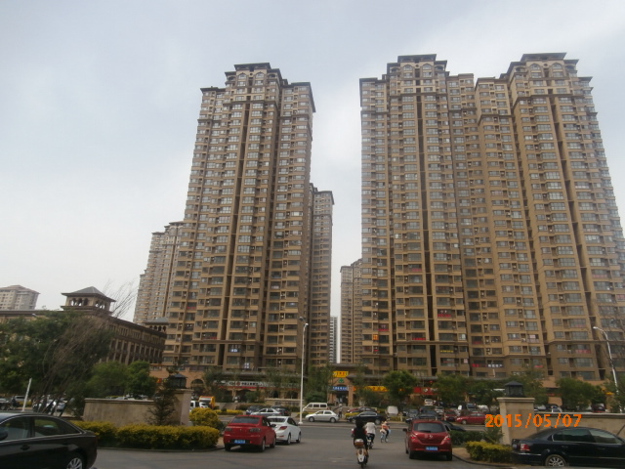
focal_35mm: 24
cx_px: 312
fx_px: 433
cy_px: 234
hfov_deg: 71.6
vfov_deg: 56.8
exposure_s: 1/1000
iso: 100
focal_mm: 4.2
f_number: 3
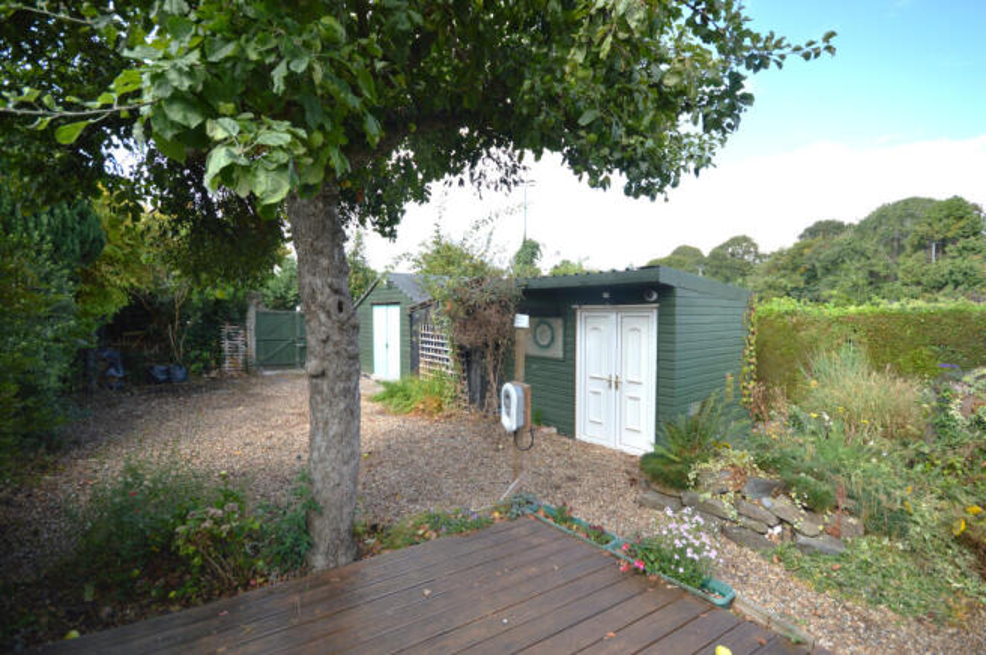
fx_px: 410
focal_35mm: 15
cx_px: 493
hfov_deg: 100.4
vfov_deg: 77.2
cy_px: 328
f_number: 6.3
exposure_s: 1/160
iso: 100
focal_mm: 10
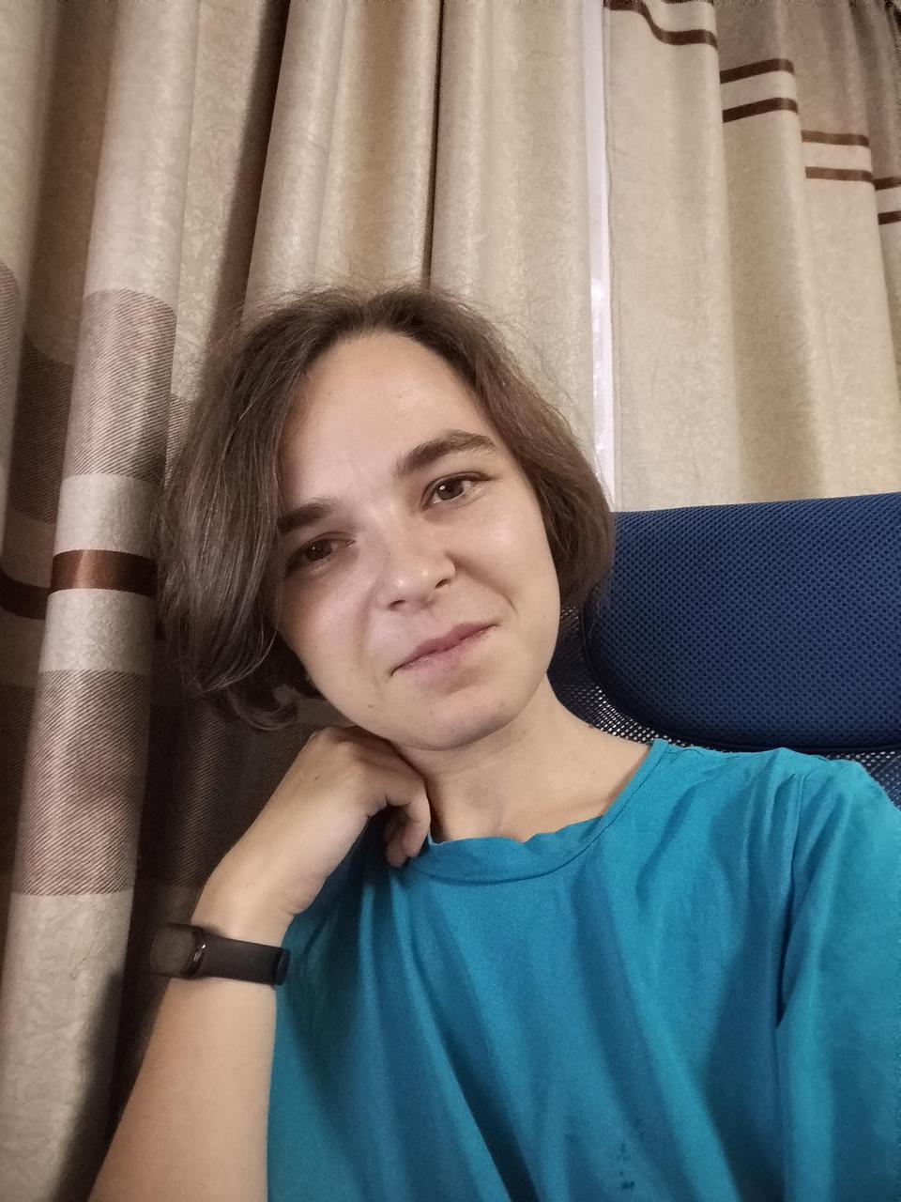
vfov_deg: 71.6
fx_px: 833
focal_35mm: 24
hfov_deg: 56.8
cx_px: 450
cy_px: 601
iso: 800
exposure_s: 1/25
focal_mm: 3.26
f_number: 2.4
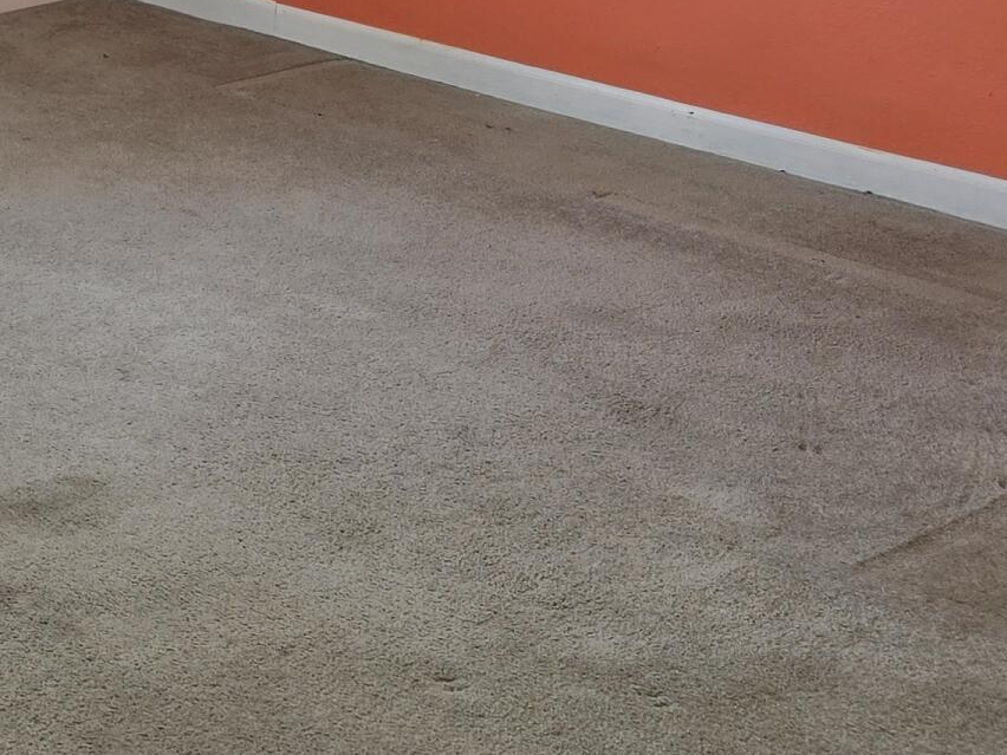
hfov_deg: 19.9
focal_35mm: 81
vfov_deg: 17.3
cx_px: -610
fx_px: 2356
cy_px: -188
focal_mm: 6.3
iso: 50
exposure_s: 1/120
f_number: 1.7
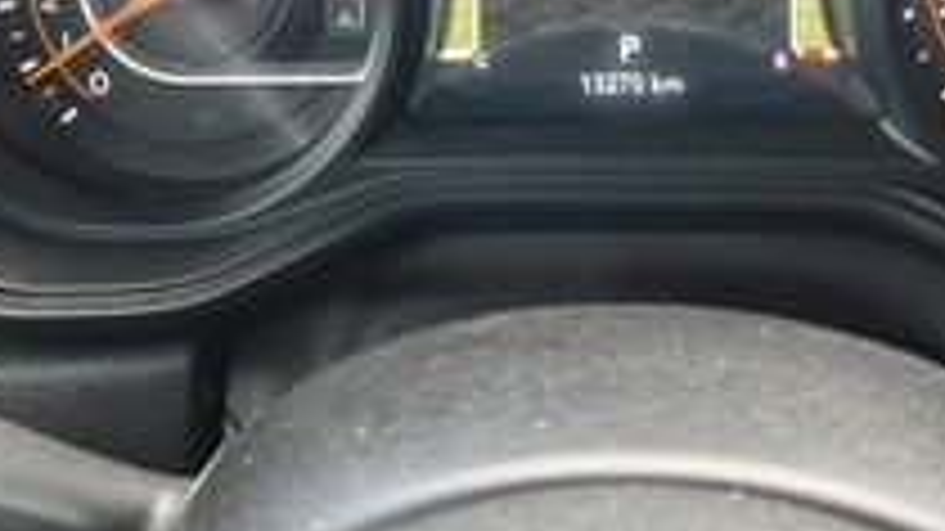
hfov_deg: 41.2
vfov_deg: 22.3
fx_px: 1253
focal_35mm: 50
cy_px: -88
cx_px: 554
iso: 200
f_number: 1.8
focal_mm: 5.4
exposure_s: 1/180
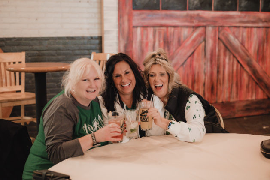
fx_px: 375
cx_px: 135
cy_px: 90
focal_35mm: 50
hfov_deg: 39.6
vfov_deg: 27.0
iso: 9000
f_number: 2.8
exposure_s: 1/60
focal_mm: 50
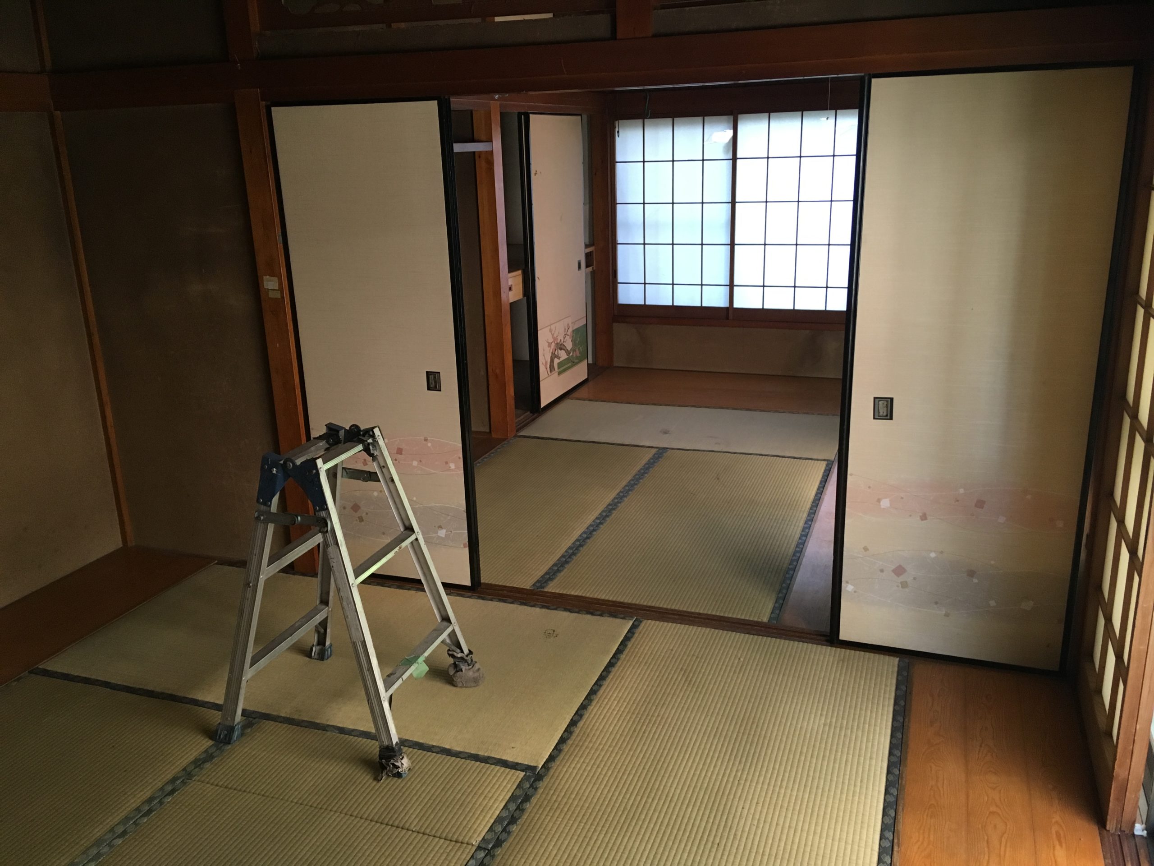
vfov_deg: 48.2
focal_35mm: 29
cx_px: 577
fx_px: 967
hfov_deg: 61.7
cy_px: 433
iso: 125
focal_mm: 4.15
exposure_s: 1/30
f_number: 2.2
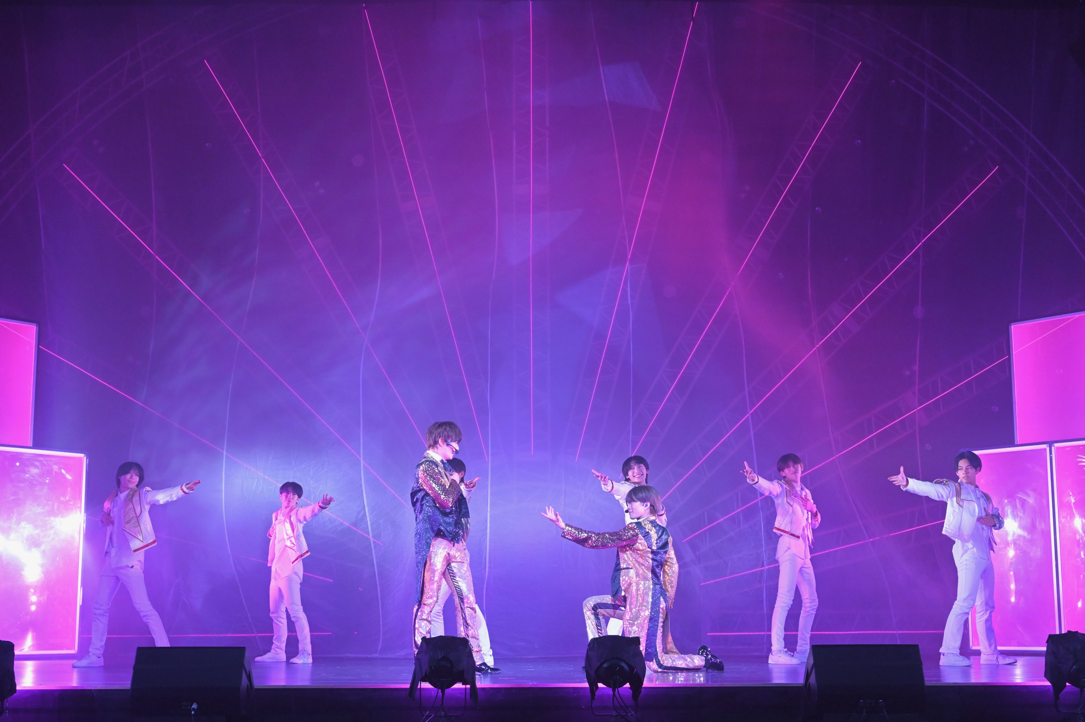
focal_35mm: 48
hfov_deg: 41.1
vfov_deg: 28.1
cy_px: 361
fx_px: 1446
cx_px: 542
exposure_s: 1/250
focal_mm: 48
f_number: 8
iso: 5000
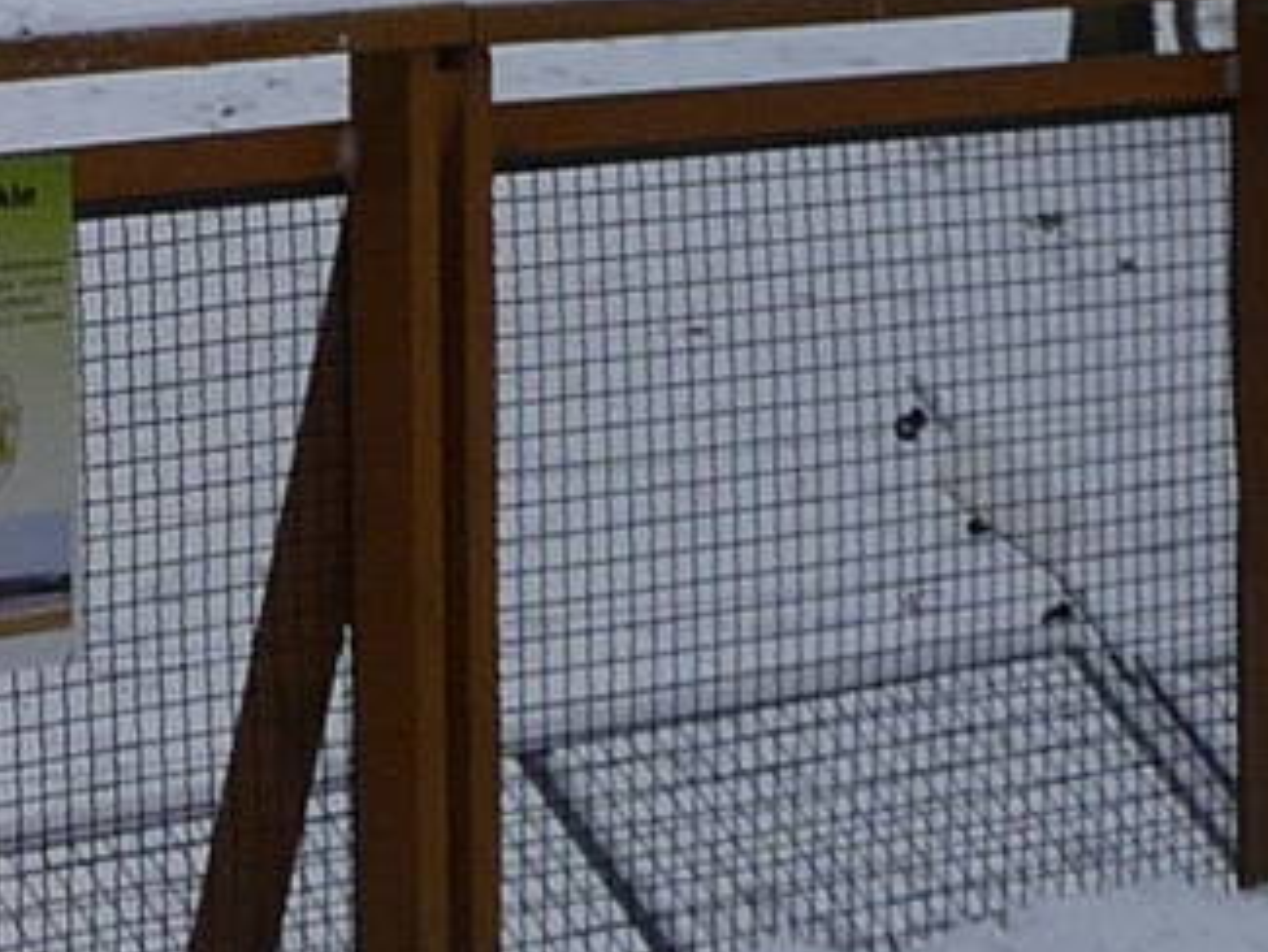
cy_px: -187
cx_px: -944
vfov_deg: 7.7
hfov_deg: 9.8
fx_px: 7036
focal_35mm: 192
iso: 100
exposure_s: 1/250
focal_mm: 4.7
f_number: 3.3
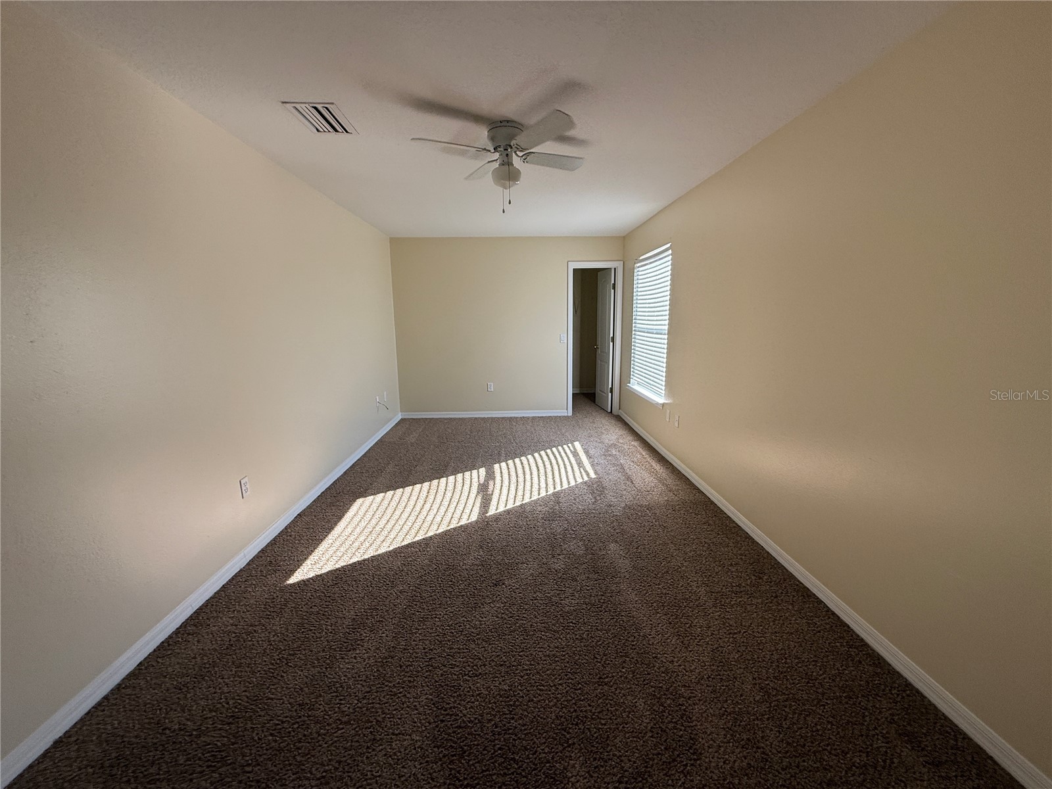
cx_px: 526
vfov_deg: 85.7
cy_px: 394
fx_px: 425
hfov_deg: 102.1
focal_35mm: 14
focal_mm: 2.22
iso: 64
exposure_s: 1/146
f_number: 2.2
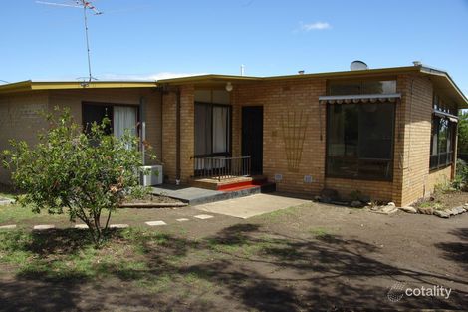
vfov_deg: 39.9
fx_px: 429
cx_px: 234
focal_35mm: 33
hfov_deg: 57.2
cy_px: 156
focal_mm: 21.88
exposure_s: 1/125
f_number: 8
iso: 100
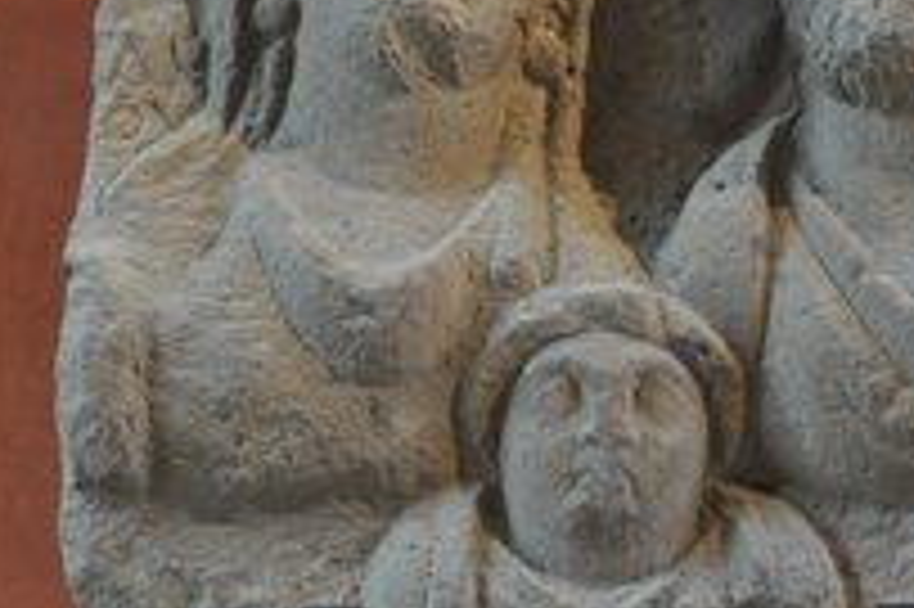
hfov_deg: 12.2
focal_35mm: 169
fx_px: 4287
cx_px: 603
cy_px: 225
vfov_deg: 8.1
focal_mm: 52
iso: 640
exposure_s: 1/40
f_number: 4.8
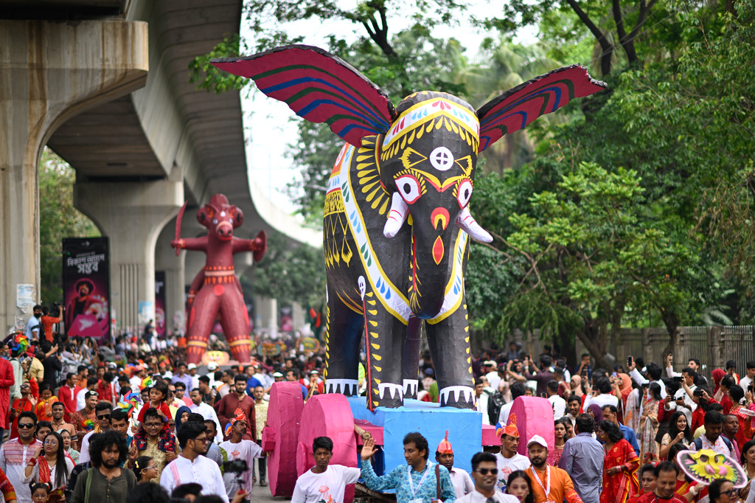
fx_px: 1782
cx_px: 378
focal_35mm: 85
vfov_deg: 16.1
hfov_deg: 23.9
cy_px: 252
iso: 100
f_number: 1.4
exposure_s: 1/1250
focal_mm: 85
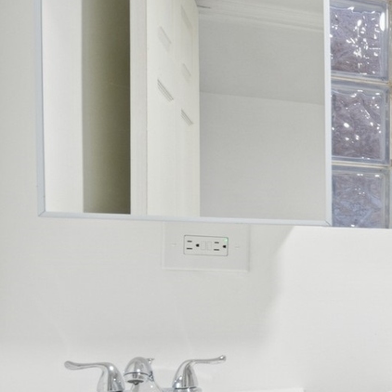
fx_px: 628
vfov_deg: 33.9
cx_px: 590
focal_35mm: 49
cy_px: 295
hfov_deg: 25.7
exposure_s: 1/2.5
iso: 200
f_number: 11
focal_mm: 10
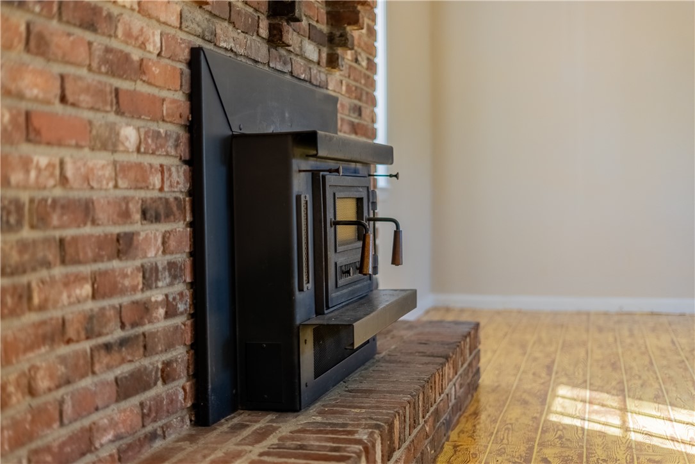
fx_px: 965
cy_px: 232
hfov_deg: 39.6
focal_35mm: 50
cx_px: 348
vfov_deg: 27.0
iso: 640
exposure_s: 1/3200
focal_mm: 50
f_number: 1.8
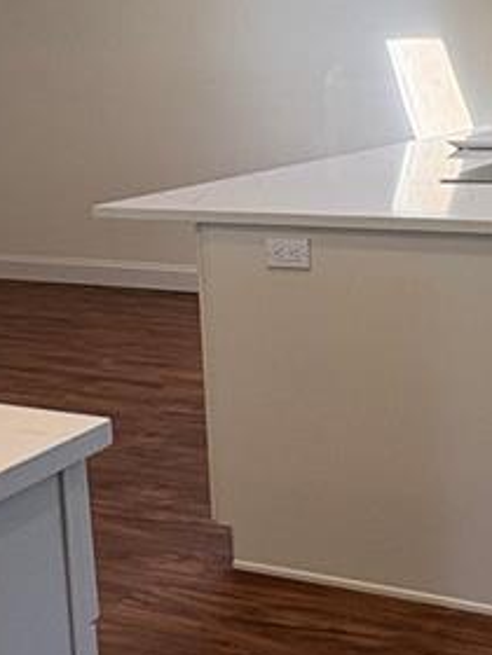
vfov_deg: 31.8
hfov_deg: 23.6
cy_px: 201
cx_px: 464
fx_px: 1137
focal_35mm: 60
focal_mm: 2.22
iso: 125
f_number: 2.2
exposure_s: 1/134
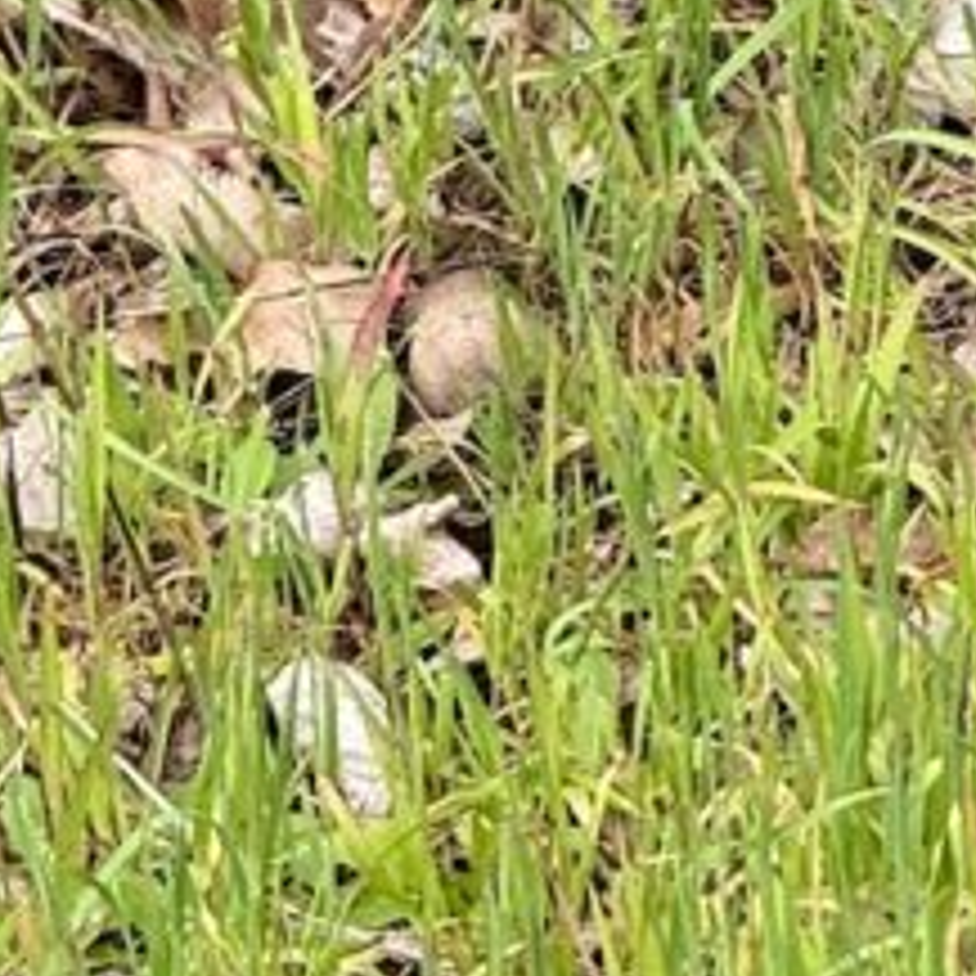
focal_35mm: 501
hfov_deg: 3.5
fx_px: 15981
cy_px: -1097
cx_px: 1466
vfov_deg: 3.5
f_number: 2.8
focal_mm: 15.66
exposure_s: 1/249
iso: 64
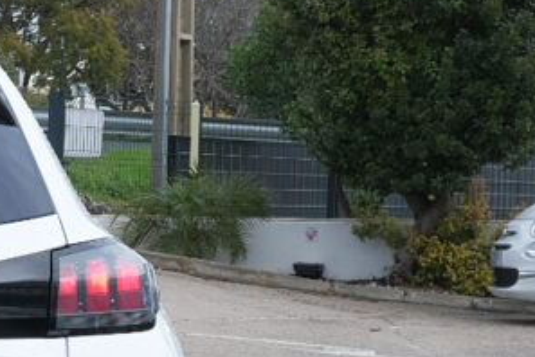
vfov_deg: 10.9
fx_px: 1843
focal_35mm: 124
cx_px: -285
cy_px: 401
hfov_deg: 15.2
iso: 160
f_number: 9
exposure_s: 1/100
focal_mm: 24.2
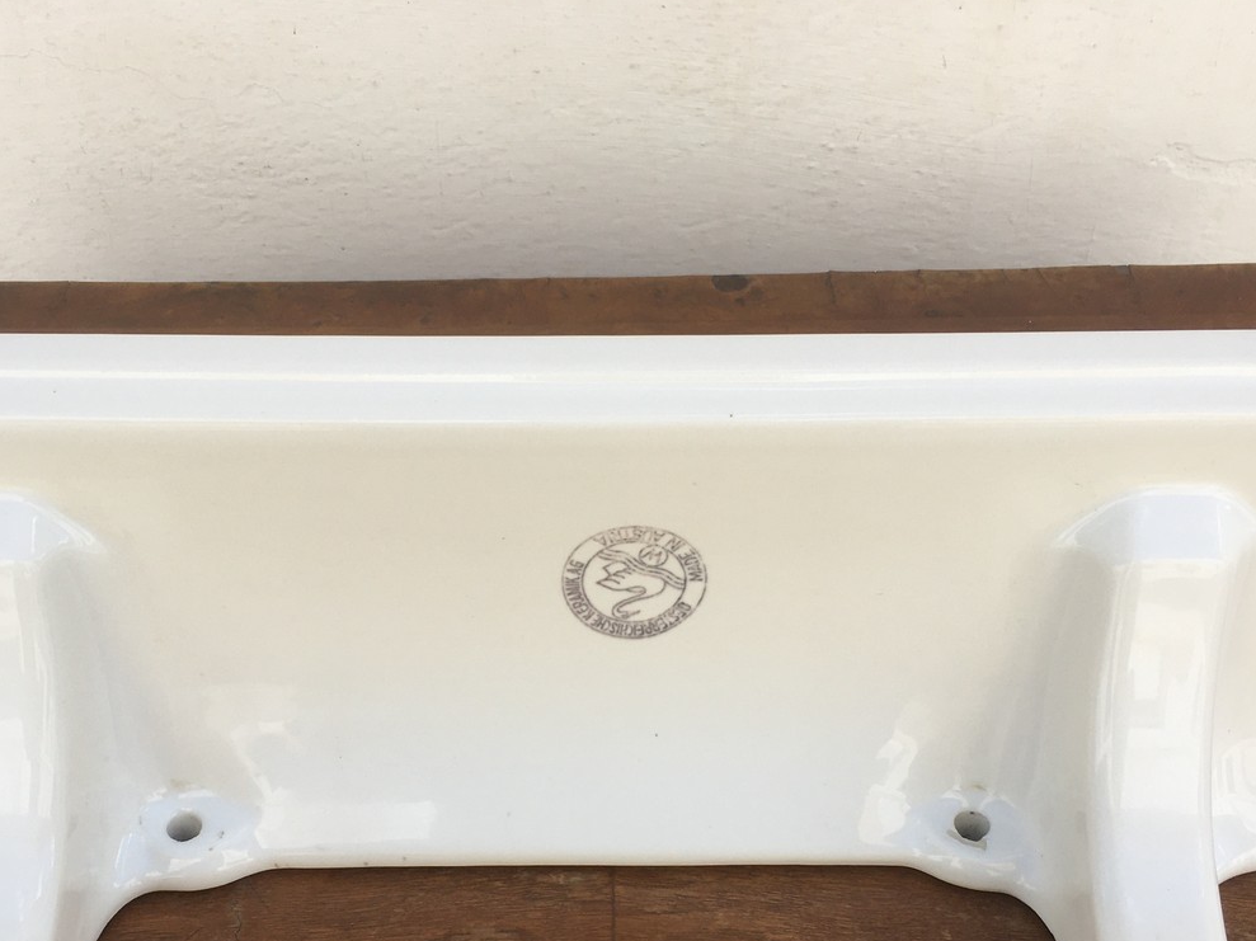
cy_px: 699
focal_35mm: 44
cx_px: 584
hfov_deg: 42.9
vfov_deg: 32.3
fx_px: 1596
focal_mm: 4.15
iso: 25
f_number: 2.2
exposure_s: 1/615
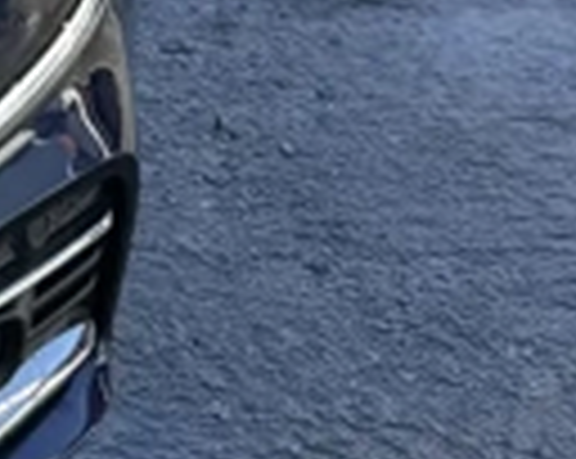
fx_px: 3115
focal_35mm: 183
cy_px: -490
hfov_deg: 8.6
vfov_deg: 8.0
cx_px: -1197
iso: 80
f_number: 1.78
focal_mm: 6.76
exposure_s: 1/1151
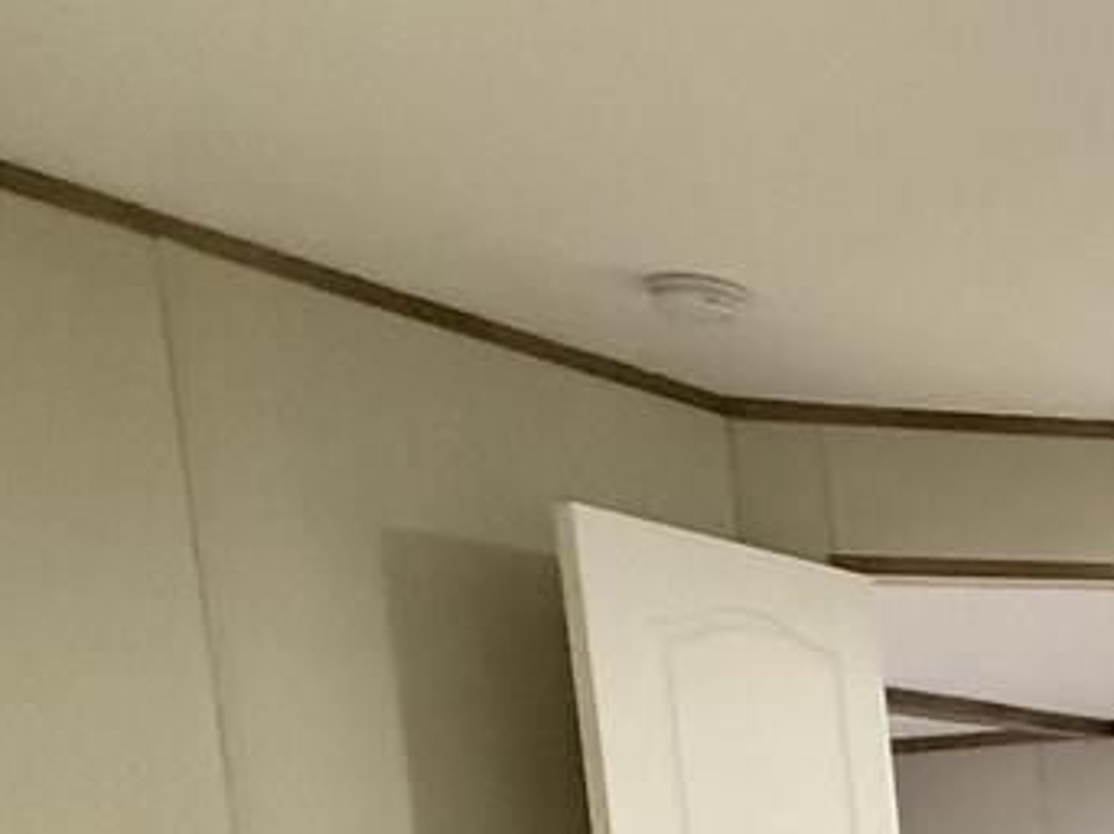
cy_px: 1056
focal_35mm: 59
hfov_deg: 21.8
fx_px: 1897
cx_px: 1971
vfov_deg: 22.4
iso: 640
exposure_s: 1/60
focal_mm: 2.22
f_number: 2.2
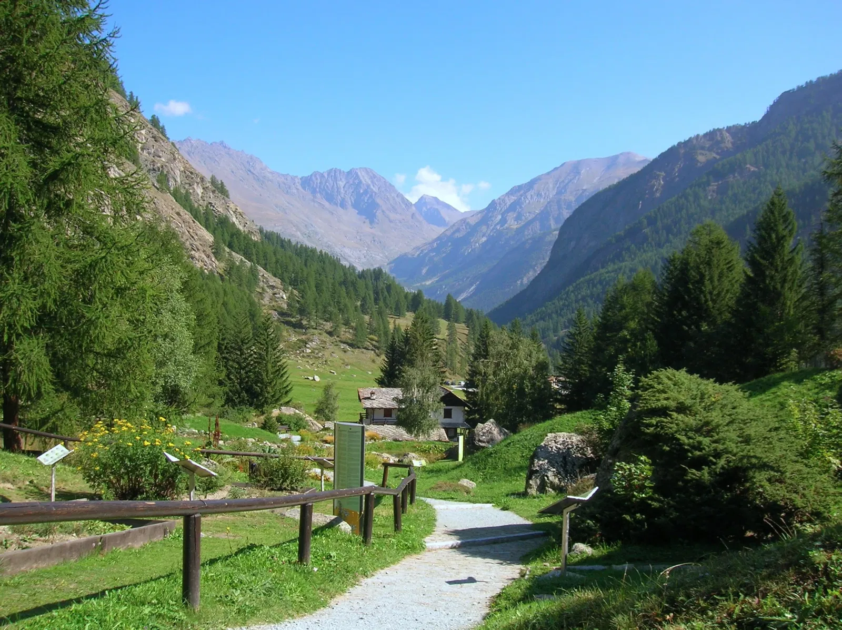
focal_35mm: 34
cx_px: 421
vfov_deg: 41.7
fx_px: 826
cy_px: 315
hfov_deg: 54.0
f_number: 4.9
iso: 50
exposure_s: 1/233
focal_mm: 5.7
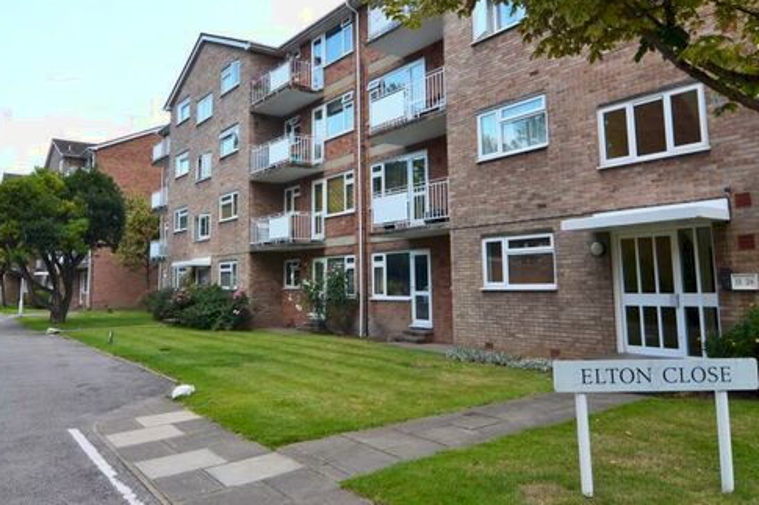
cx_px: 355
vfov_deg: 49.3
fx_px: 548
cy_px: 207
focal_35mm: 26
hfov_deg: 69.3
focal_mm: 12
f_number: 6.3
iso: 100
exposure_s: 1/160
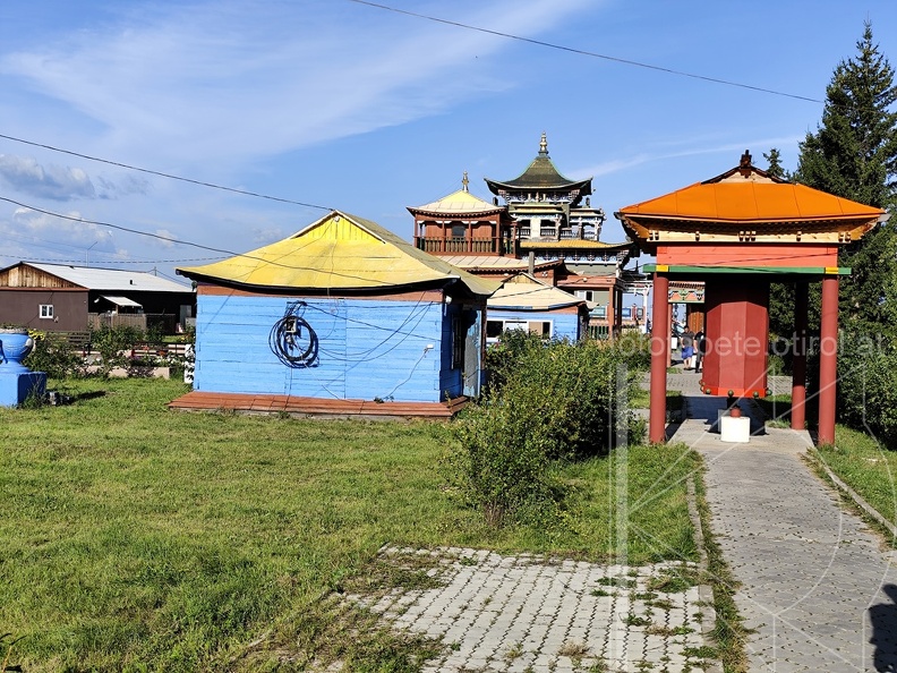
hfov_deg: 41.2
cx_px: 448
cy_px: 336
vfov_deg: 31.5
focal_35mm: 46
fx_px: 1192
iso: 50
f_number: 1.65
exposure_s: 1/912
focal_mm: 6.19
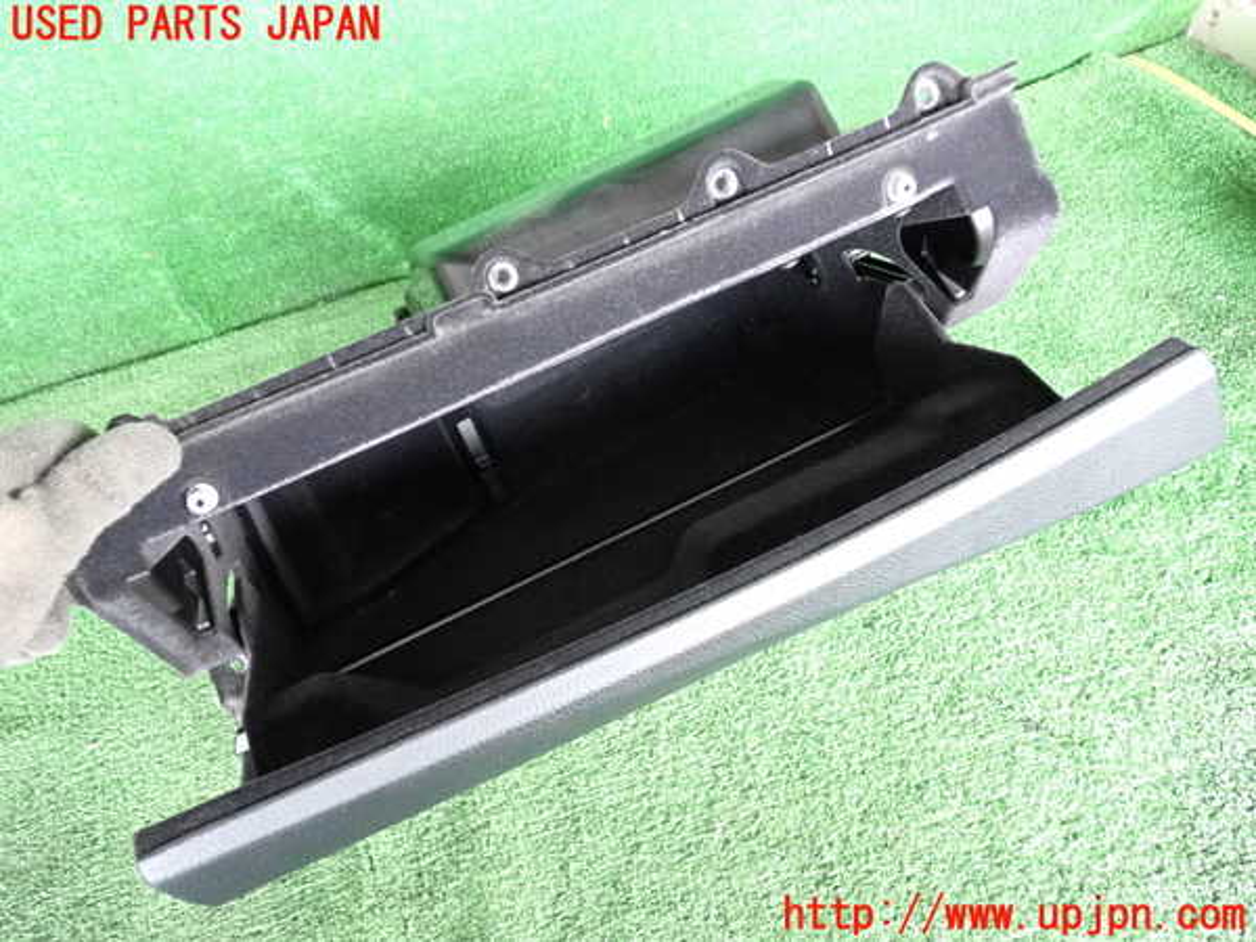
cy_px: 471
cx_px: 628
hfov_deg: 60.0
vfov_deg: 46.8
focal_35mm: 30
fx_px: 1089
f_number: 2.3
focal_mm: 5.4
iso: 2000
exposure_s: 1/125
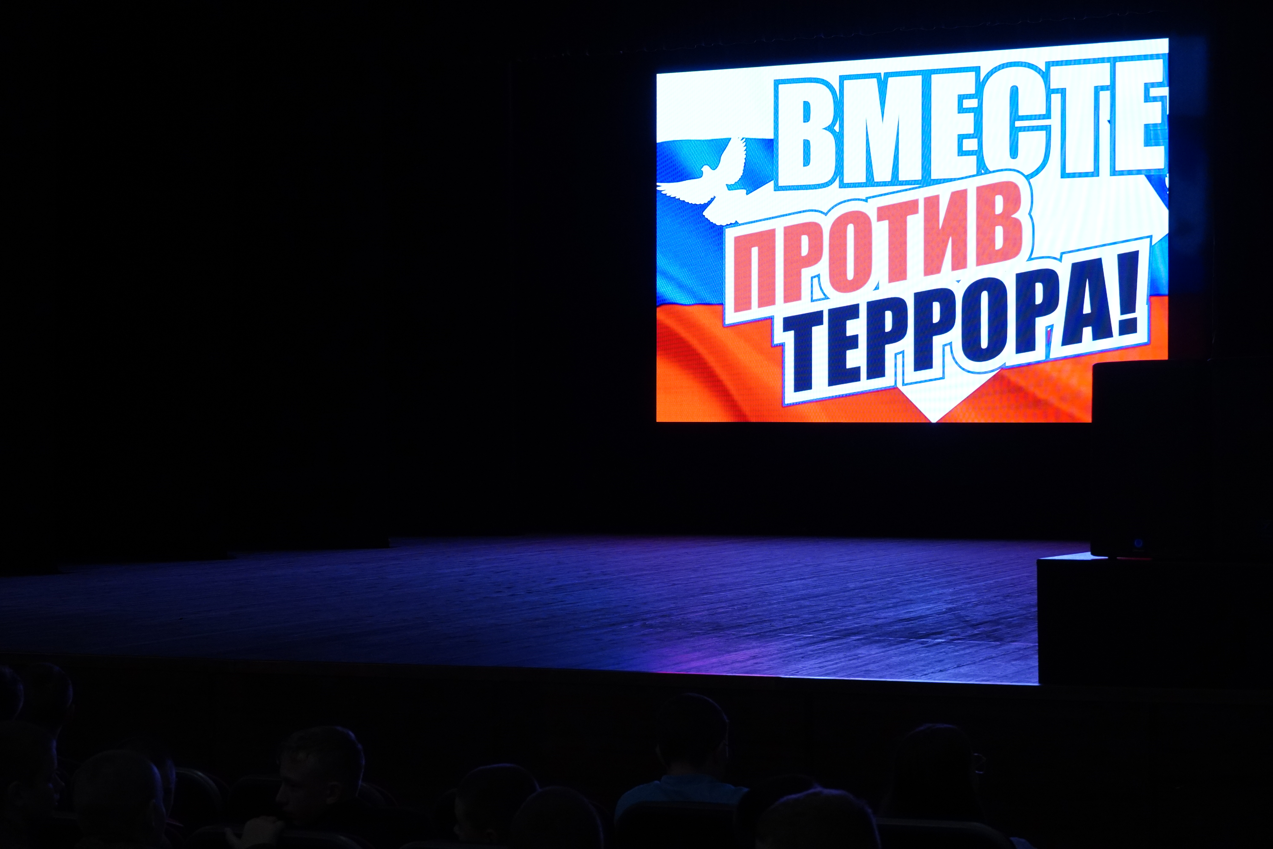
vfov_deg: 20.6
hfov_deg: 30.5
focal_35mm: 66
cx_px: 636
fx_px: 2334
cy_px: 424
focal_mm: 44
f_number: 7.1
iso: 2000
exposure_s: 1/160
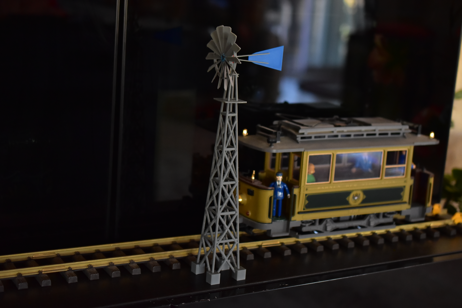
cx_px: 231
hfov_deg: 33.4
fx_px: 770
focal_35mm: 60
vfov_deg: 22.6
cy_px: 154
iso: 1600
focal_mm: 40
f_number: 2.8
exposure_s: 1/60
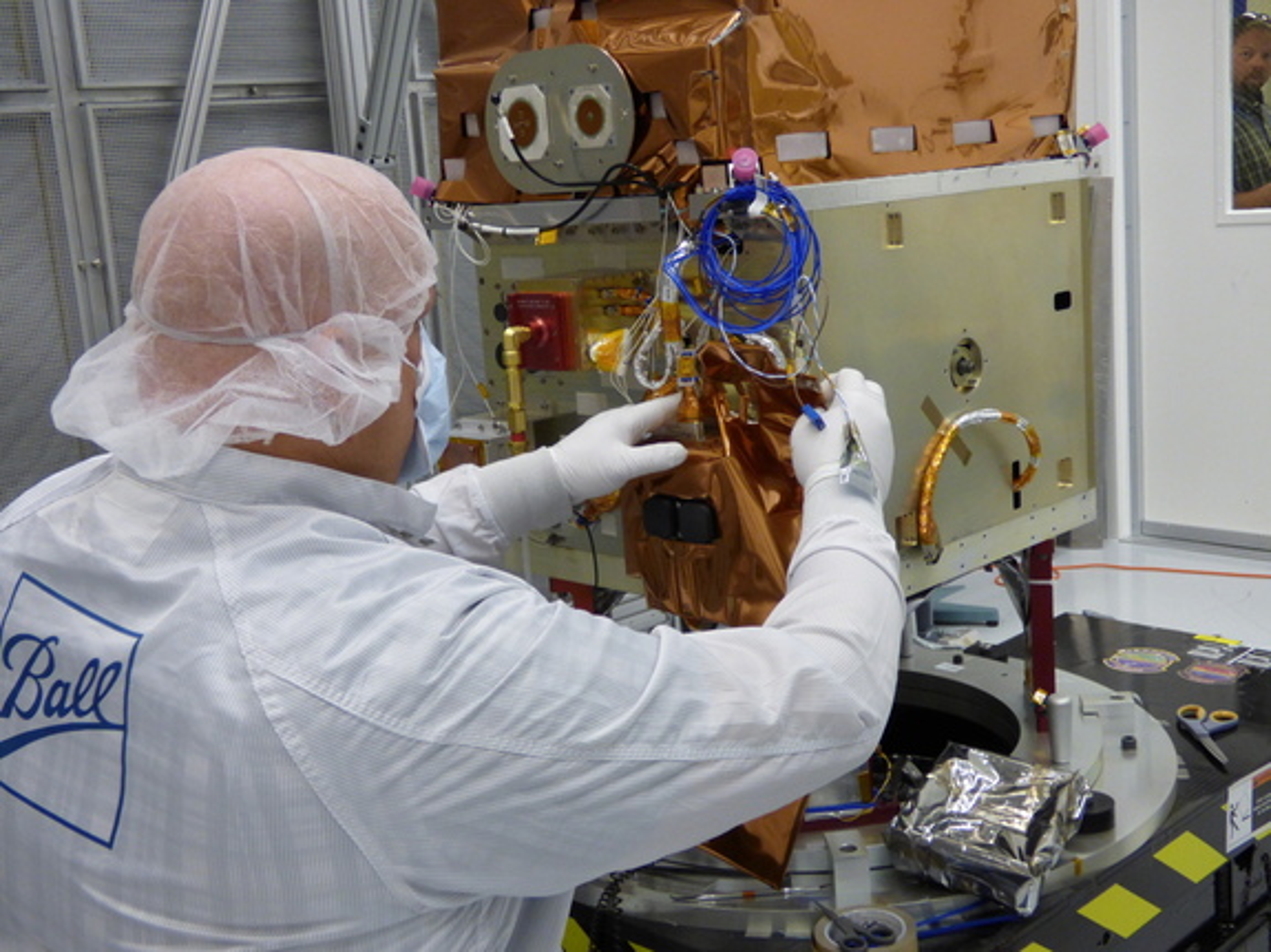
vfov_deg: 32.2
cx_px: 636
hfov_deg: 42.1
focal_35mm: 45
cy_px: 476
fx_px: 1652
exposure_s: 1/60
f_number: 3.7
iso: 400
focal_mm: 7.79
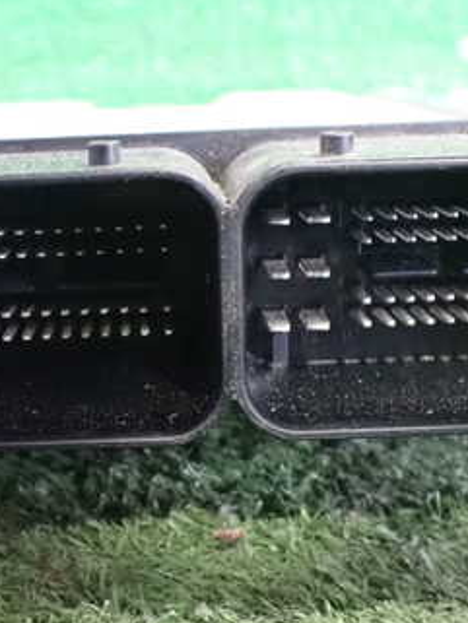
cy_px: 307
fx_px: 1009
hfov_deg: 25.9
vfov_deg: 34.3
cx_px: 136
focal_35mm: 56
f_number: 2.3
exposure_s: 1/30
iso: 1600
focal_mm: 5.4
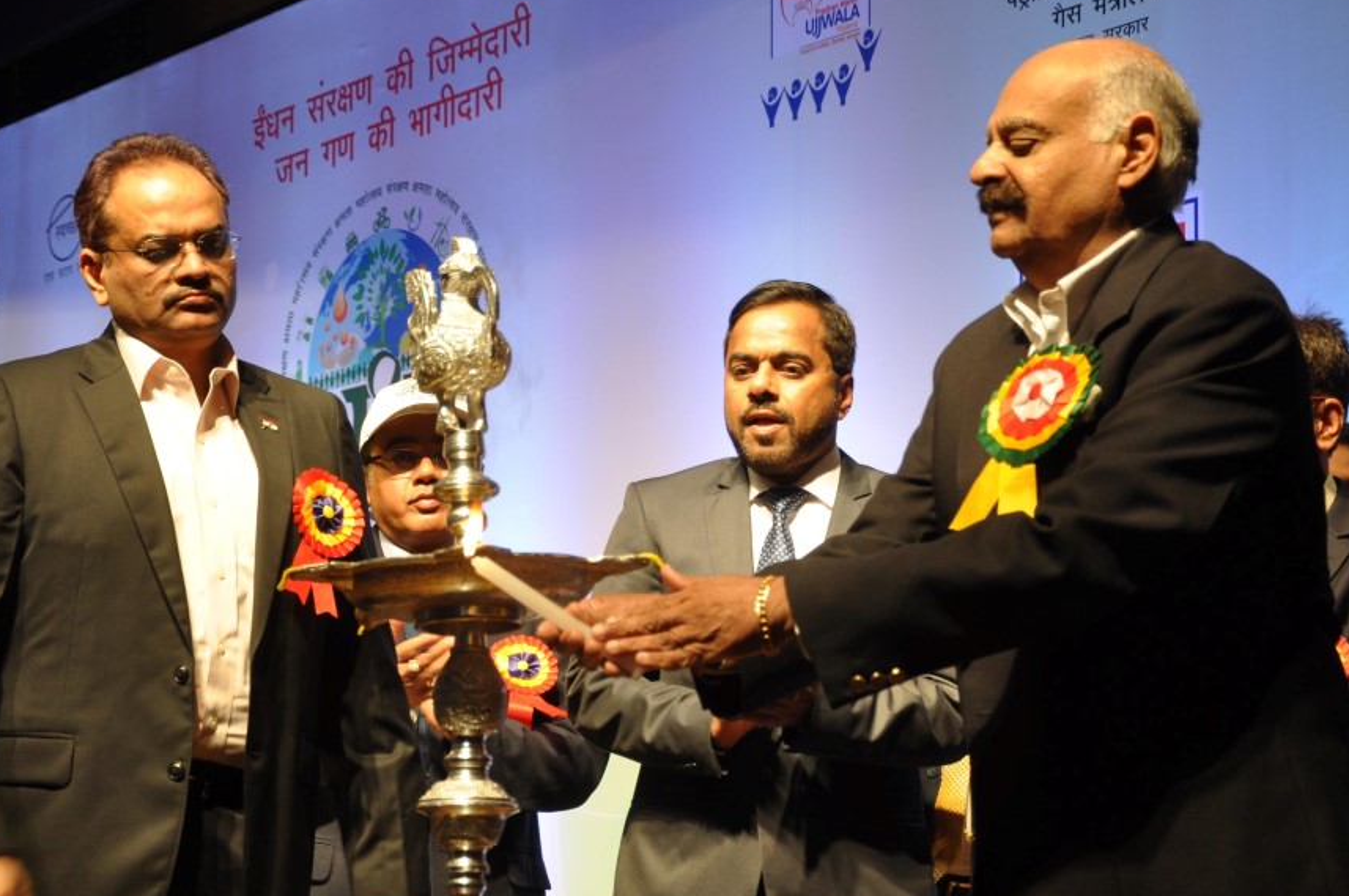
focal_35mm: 85
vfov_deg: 16.0
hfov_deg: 23.9
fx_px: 3181
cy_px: 505
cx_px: 649
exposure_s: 1/30
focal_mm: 42
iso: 360
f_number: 5.6
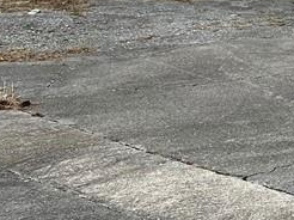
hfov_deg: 16.1
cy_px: -105
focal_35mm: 100
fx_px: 848
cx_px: 557
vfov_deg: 13.9
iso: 80
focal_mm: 6.86
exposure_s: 1/879
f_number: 1.78
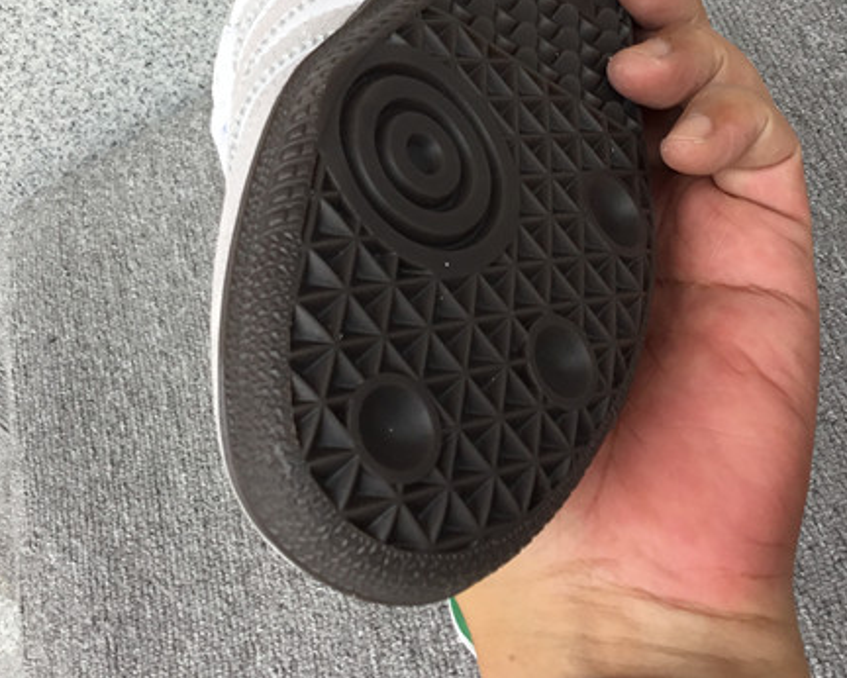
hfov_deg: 30.0
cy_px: 103
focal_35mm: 63
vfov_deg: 23.7
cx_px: 431
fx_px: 1580
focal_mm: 3.3
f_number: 2.4
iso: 25
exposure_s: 1/146
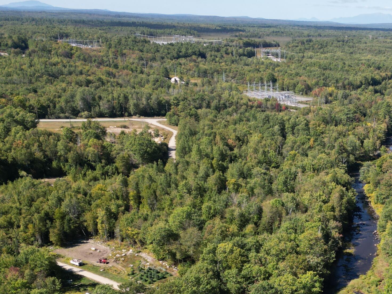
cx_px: 323
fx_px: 555
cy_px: 248
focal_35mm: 49
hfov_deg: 37.3
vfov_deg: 28.8
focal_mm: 6.72
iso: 130
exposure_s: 1/2500
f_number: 1.7
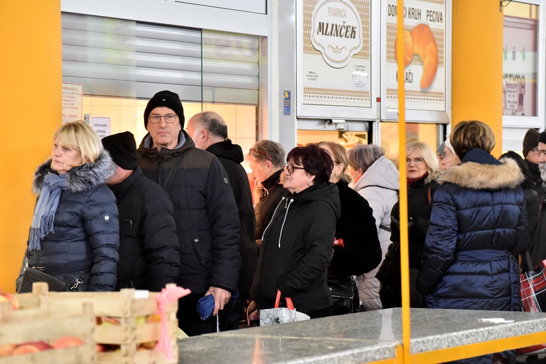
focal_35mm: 140
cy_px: 182
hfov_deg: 14.6
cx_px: 273
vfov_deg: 9.8
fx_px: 2124
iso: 8000
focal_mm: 140
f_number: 5.6
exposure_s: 1/200
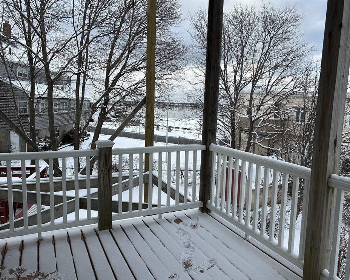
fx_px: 290
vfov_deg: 51.5
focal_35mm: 28
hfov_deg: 62.2
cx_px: 182
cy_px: 145
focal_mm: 5.7
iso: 50
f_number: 1.5
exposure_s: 1/827
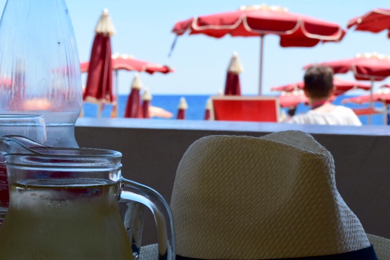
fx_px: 1006
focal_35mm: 93
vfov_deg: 14.7
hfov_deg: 21.8
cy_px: 141
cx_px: 98
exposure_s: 1/400
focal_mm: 35
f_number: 11
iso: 400
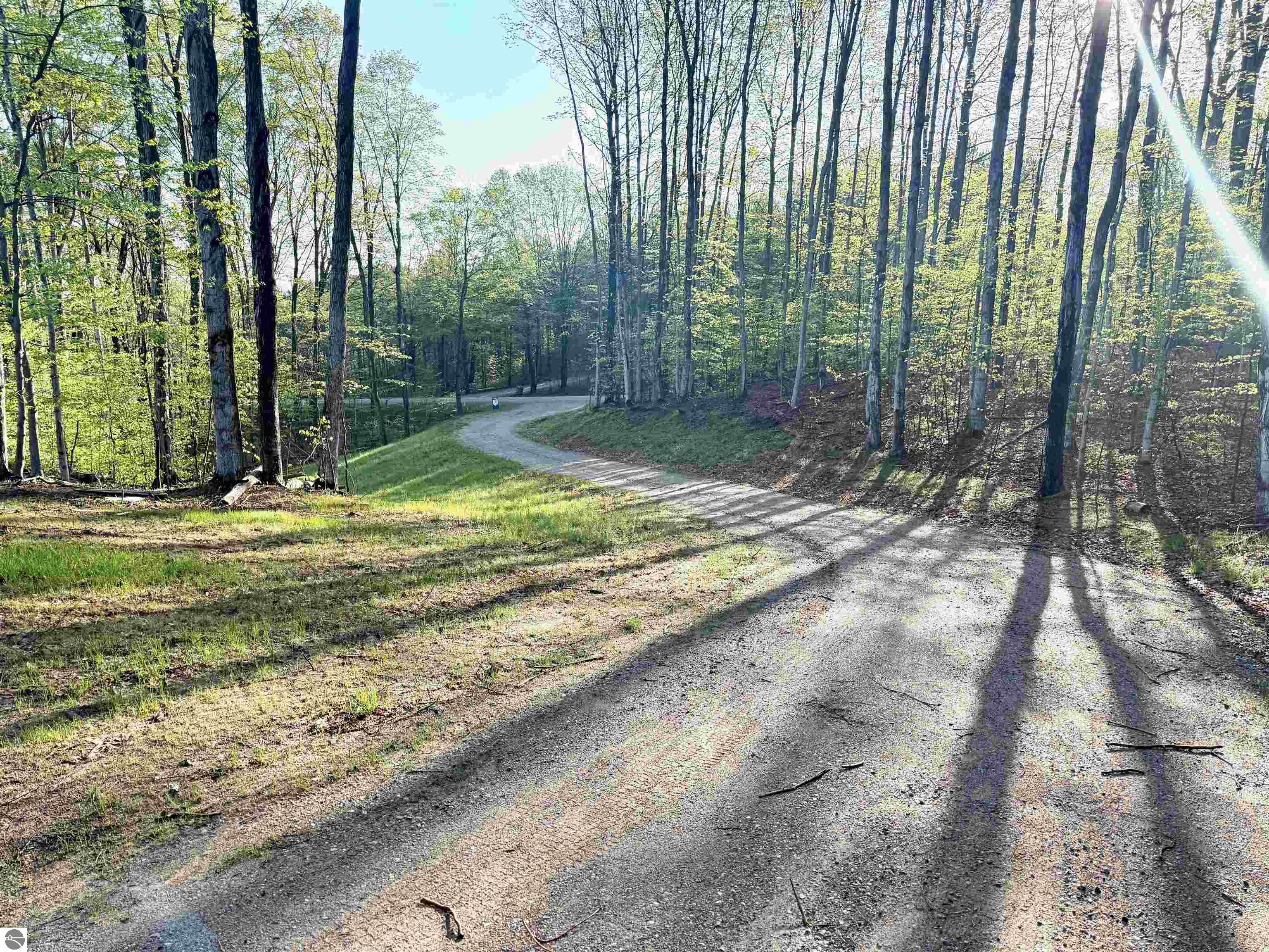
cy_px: 476
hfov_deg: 71.6
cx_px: 634
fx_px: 880
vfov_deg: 56.8
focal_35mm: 24
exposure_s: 1/1156
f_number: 1.78
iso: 100
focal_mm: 6.76
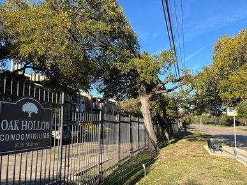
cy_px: 109
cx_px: 103
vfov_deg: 45.2
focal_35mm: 31
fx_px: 221
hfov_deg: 58.1
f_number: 1.78
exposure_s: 1/1751
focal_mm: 6.86
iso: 80
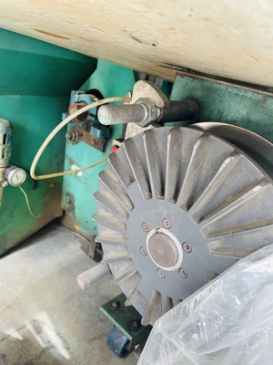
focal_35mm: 26
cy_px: 182
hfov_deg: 53.1
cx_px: 136
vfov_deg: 67.3
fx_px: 273
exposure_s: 1/121
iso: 125
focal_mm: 5.1
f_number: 1.6
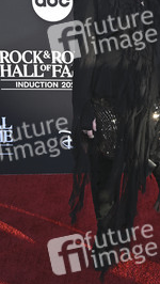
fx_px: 474
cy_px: 90
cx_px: 133
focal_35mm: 63
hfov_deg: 18.9
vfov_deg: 33.0
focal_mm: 40
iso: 250
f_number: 7.1
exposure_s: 1/320
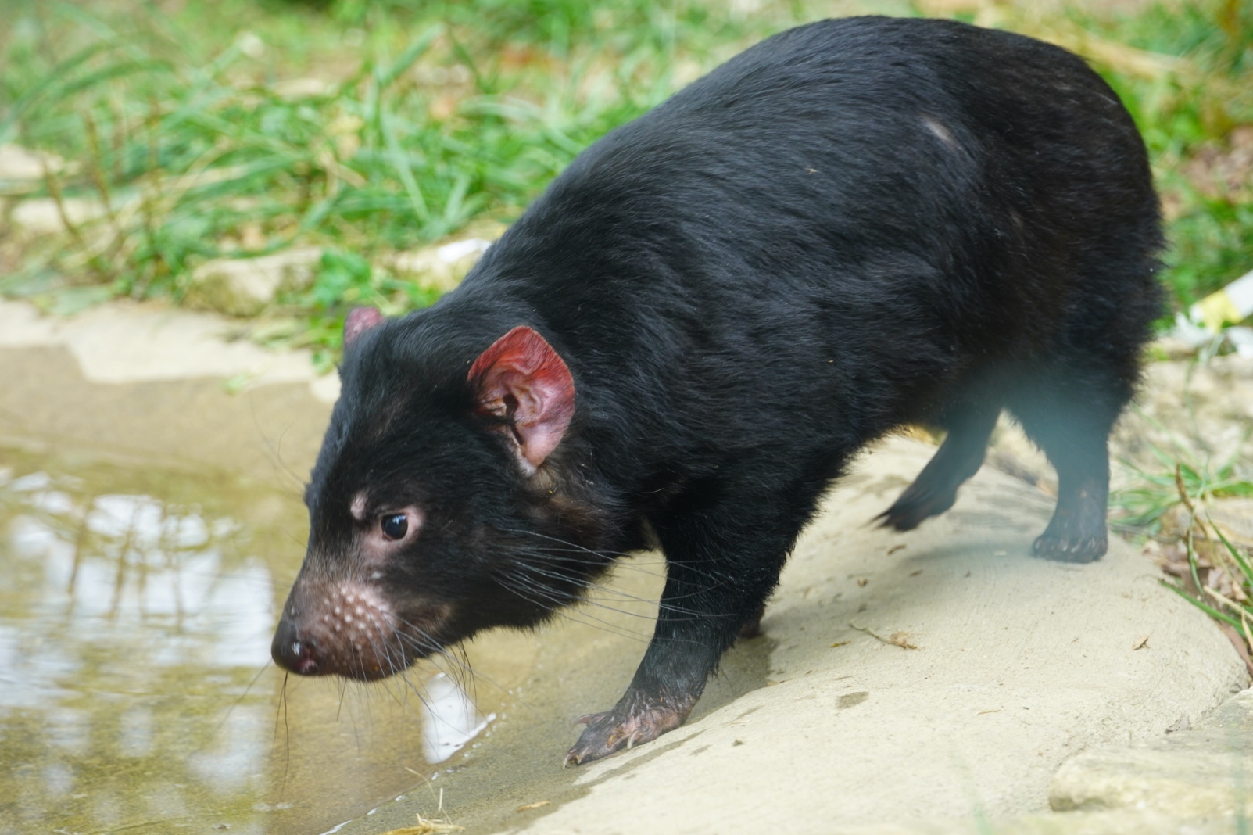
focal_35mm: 111
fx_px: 3845
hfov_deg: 18.5
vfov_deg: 12.4
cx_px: 627
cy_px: 418
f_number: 5.6
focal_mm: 73
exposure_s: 1/125
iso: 320
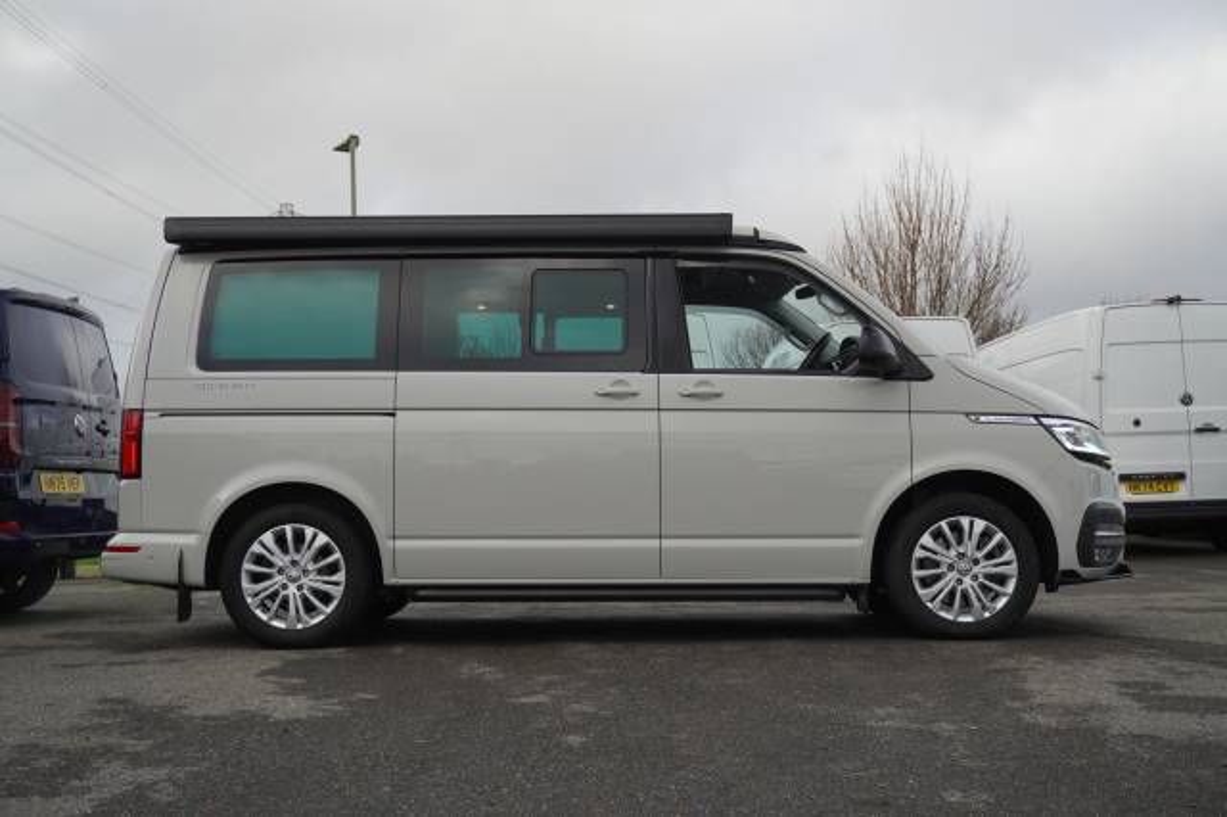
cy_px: 408
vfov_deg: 31.9
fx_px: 1431
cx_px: 614
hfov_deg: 46.4
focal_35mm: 42
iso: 500
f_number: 4.5
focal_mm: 28
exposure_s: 1/200
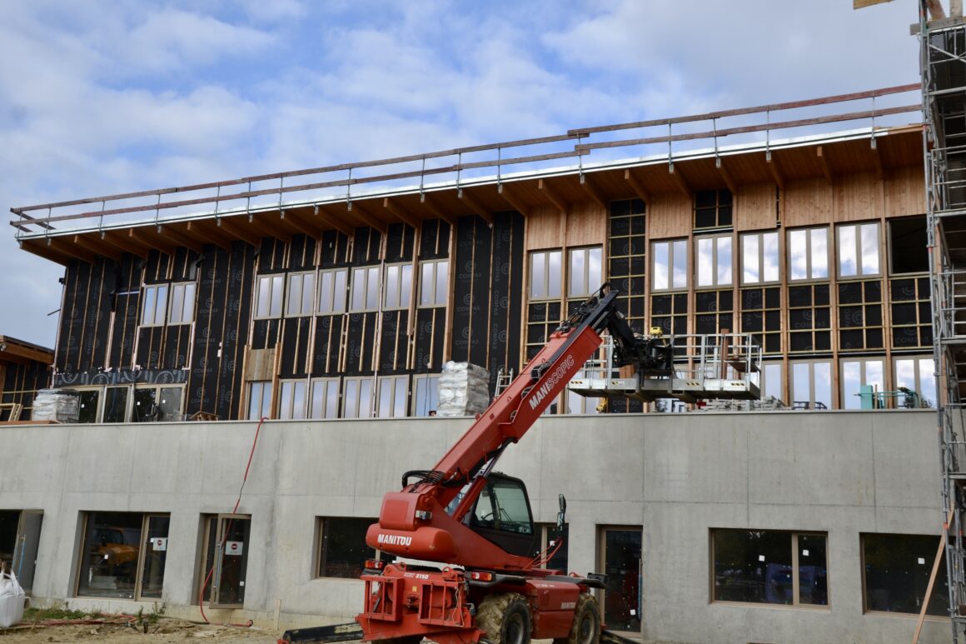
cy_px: 322
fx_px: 1046
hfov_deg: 49.6
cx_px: 483
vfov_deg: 34.2
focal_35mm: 39
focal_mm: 26
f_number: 6.3
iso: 100
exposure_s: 1/160
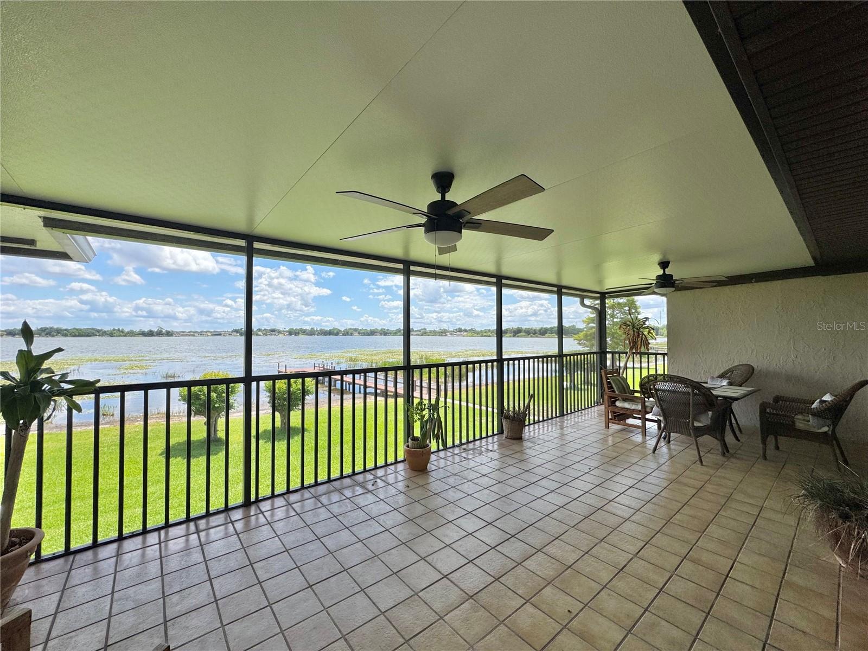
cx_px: 434
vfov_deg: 85.7
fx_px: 351
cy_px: 326
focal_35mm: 14
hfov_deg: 102.1
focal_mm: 2.22
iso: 50
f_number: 2.2
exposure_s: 1/899
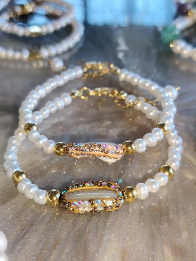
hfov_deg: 30.3
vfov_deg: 39.7
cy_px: 130
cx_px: 98
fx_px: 362
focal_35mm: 48
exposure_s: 1/33.3
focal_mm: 5.25
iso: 225
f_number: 1.75
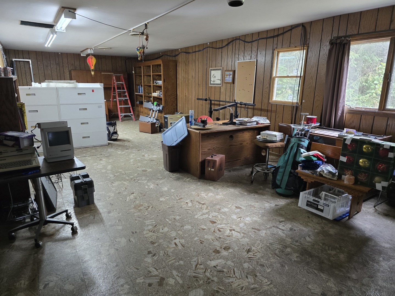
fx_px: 262
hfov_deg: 73.9
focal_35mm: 23
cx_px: 198
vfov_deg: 58.9
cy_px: 148
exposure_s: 1/60
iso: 320
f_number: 1.7
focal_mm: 6.3
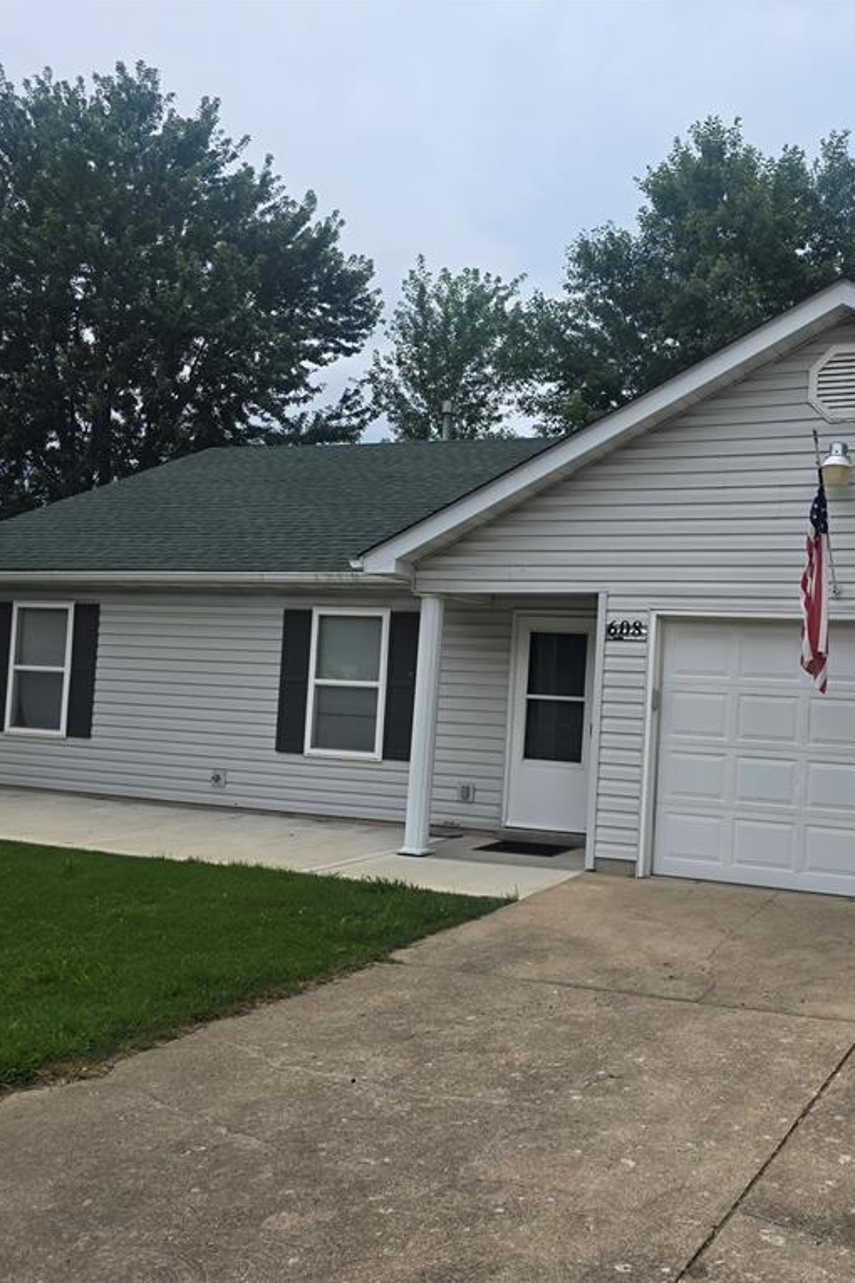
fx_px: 1140
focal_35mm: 32
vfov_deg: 58.7
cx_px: 664
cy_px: 641
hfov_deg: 39.7
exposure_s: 1/234
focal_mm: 6.3
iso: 12
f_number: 1.7
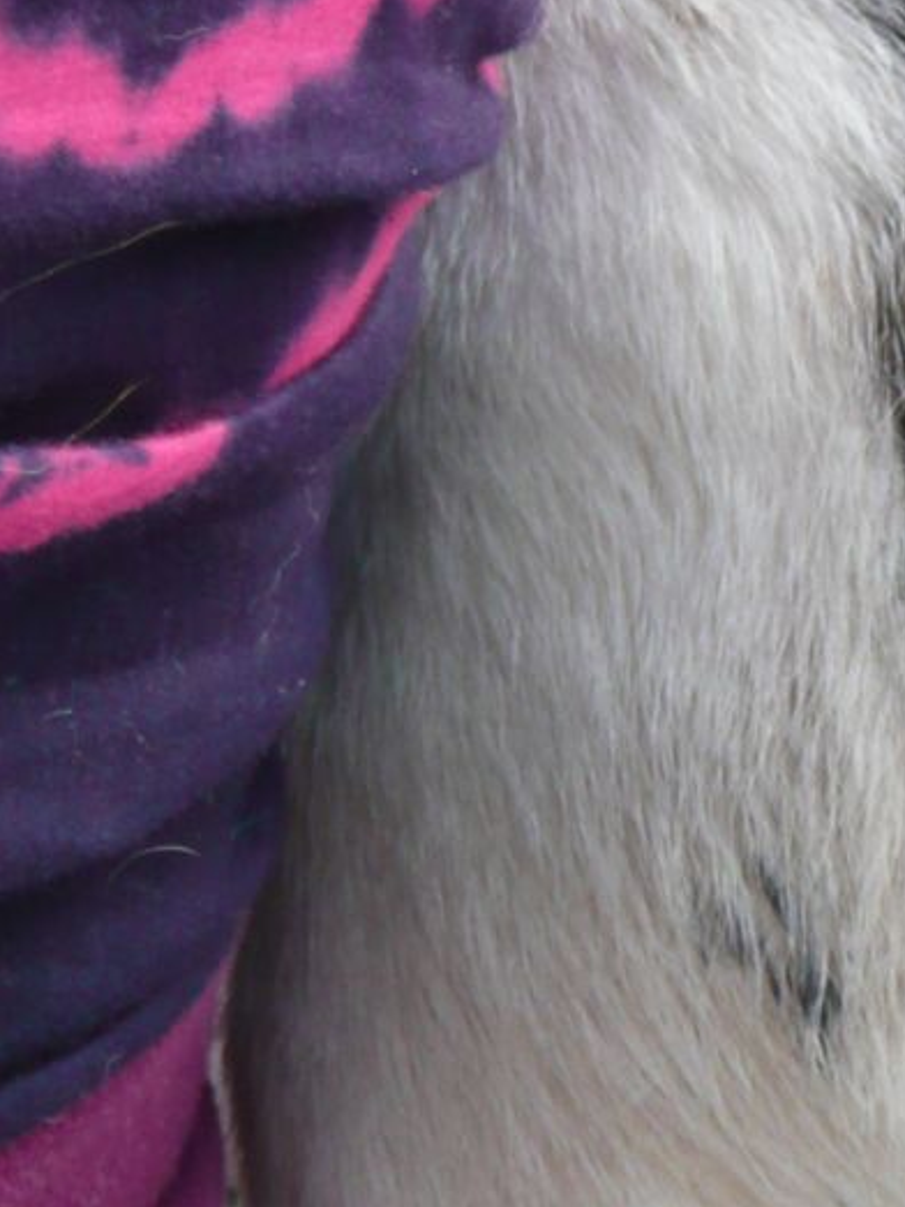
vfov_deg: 3.0
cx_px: 995
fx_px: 23400
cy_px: 766
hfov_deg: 2.2
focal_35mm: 671
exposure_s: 1/100
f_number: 4.9
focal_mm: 37.5
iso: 200
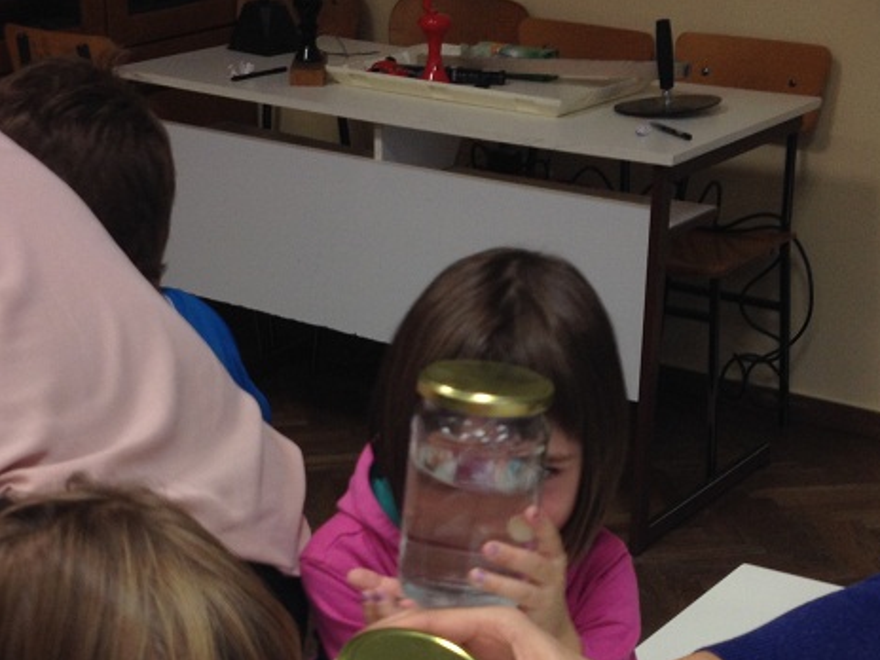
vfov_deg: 19.3
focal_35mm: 74
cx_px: 442
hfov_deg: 26.3
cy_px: 663
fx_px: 1881
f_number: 2.4
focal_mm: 4.28
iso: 50
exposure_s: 1/20
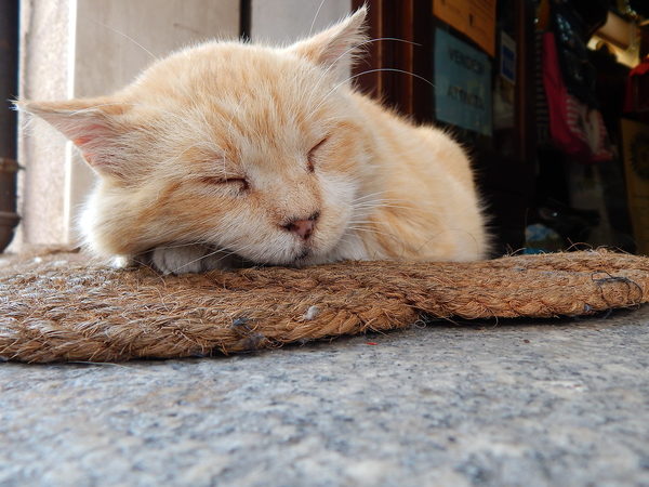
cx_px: 324
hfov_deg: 63.4
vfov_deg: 49.7
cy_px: 244
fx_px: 525
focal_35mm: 28
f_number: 3.2
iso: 140
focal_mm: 5.1
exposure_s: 1/30
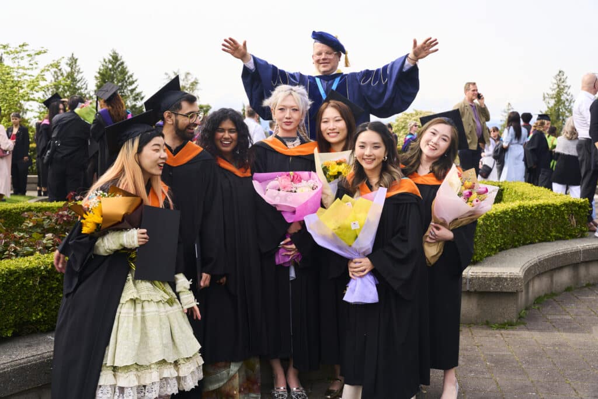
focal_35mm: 41
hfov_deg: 47.3
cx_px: 299
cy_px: 200
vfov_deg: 32.6
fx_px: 683
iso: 125
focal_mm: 41.1
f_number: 6.3
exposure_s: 1/160
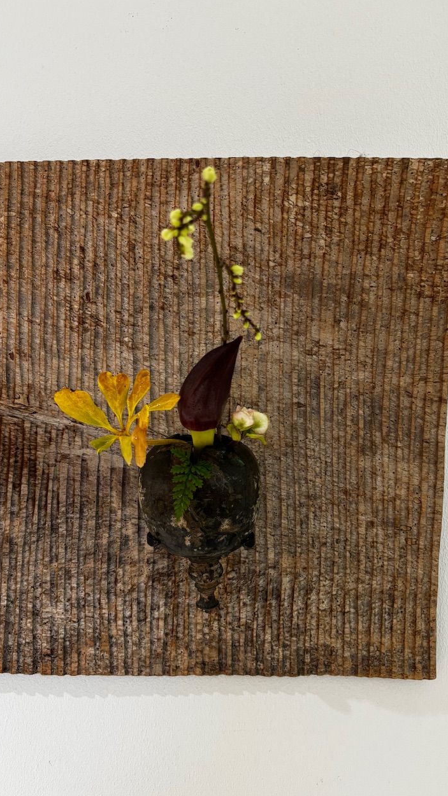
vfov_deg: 66.1
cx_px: 196
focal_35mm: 29
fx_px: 613
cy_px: 404
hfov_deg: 40.1
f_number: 1.6
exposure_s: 1/59
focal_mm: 5.96
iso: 160
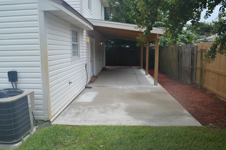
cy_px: 75
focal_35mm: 27
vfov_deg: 47.7
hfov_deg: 67.5
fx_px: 169
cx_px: 113
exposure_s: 1/250
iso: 160
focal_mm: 18
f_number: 8
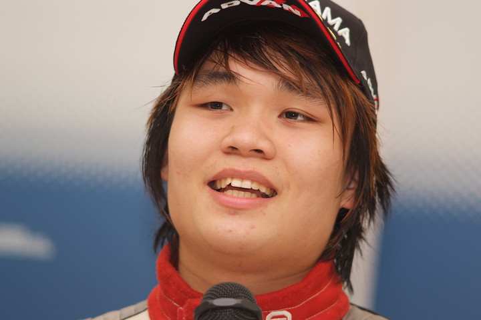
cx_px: 240
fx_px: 3607
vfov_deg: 5.1
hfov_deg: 7.6
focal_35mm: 270
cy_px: 160
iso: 200
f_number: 2.8
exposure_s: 1/125
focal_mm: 180
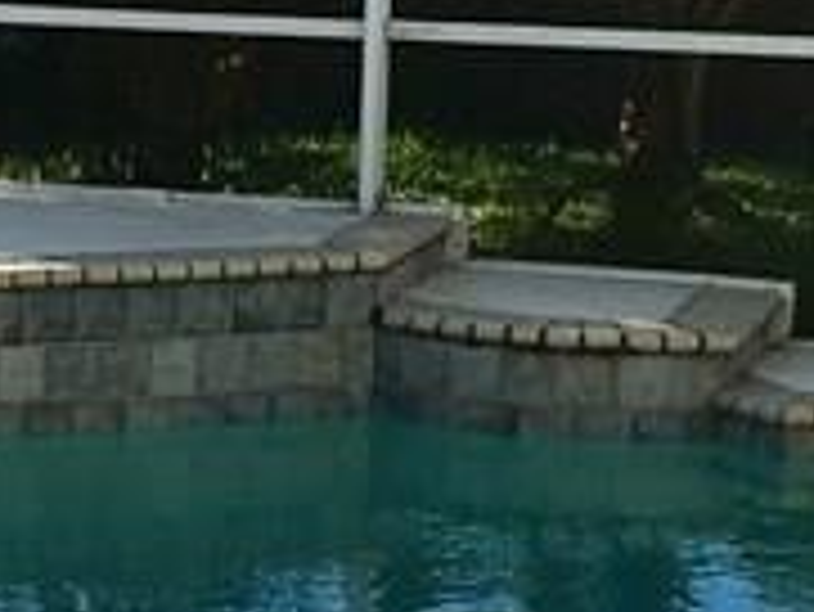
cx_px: -99
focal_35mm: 164
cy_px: 252
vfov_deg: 9.1
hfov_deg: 11.8
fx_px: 3859
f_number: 2.2
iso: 25
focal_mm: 4.15
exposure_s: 1/1326
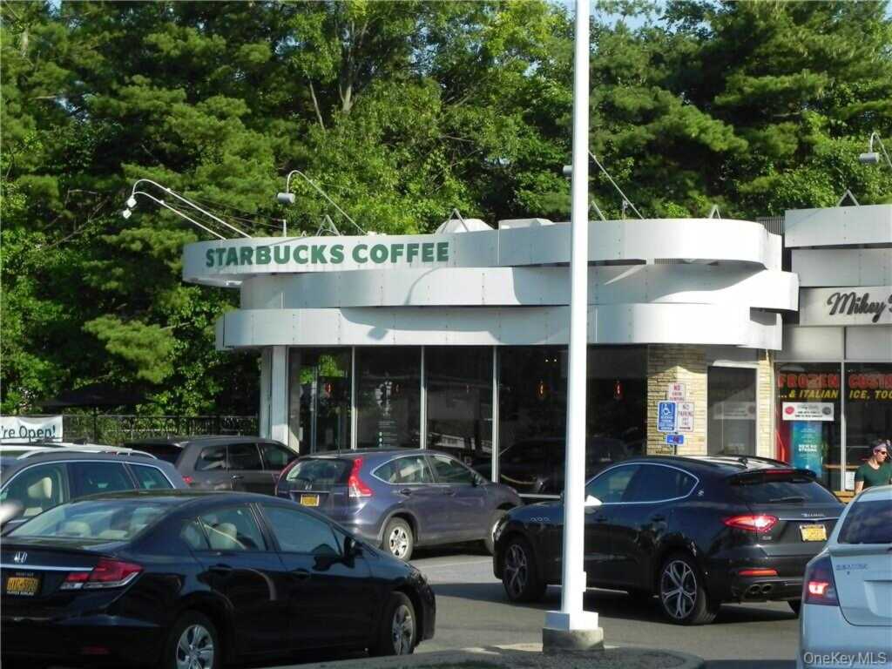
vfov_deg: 17.4
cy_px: 334
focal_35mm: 85
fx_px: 2190
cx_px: 446
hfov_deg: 23.0
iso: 160
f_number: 6.3
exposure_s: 1/358
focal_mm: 15.1
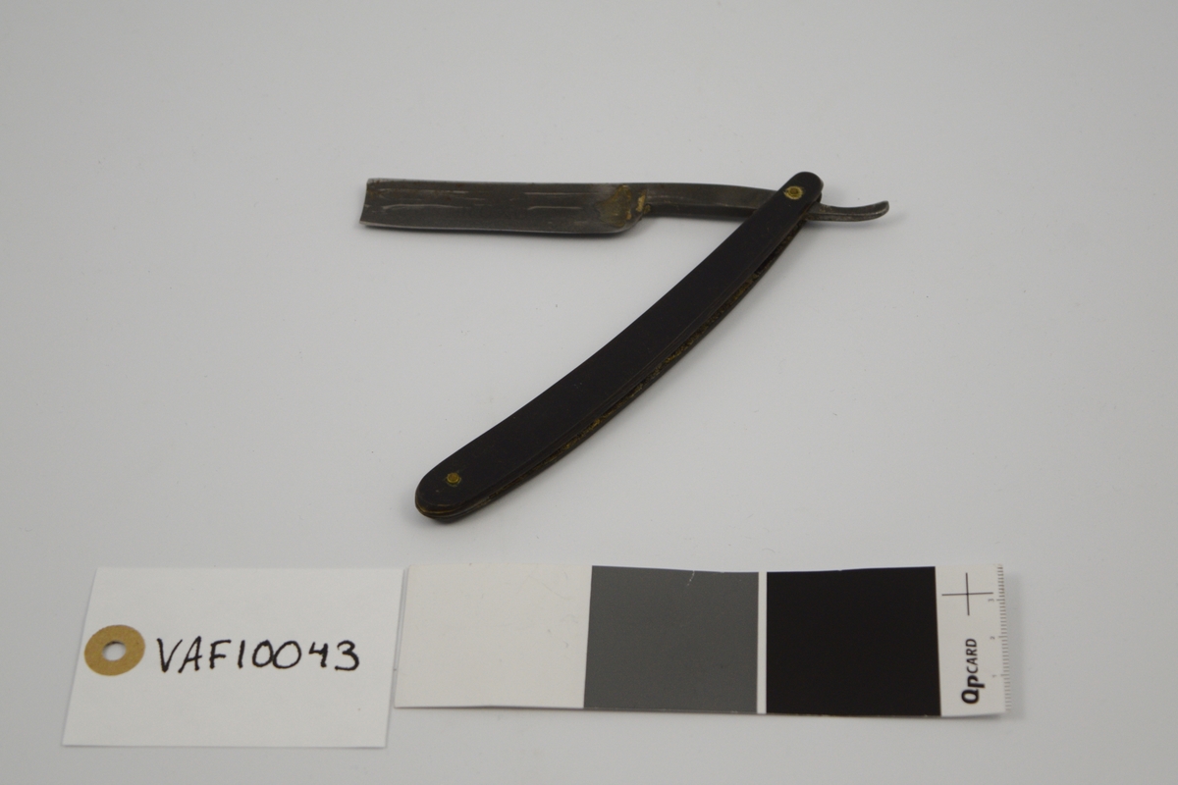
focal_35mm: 82
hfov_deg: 24.6
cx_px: 589
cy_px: 392
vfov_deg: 16.6
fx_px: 2699
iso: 400
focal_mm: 55
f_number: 5.6
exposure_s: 1/125
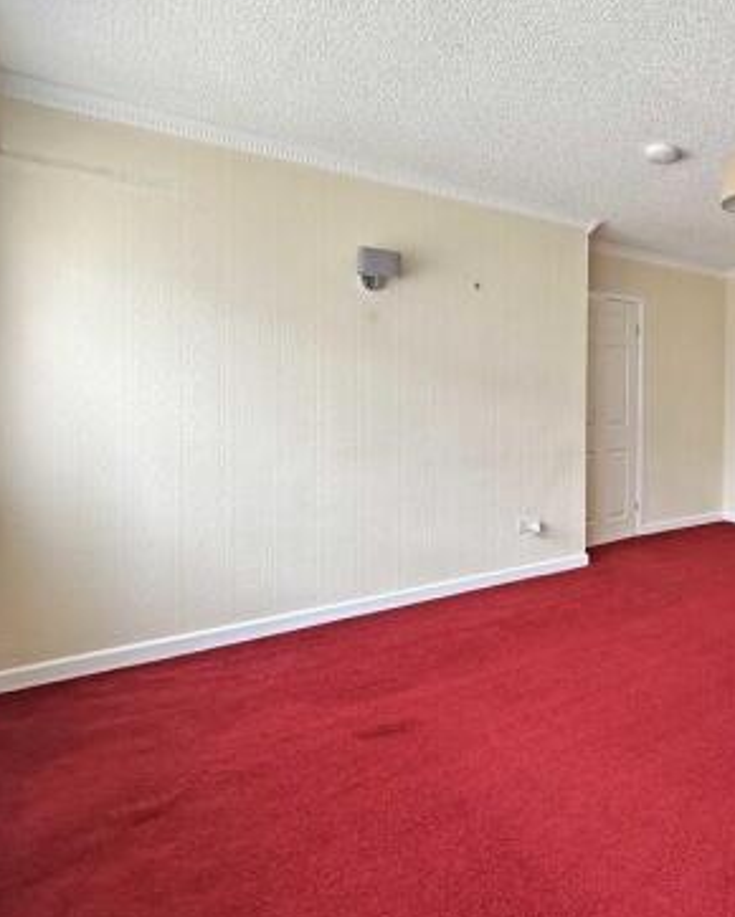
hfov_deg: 52.3
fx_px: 598
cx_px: 711
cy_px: 472
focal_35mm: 22
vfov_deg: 75.0
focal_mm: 2.22
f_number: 2.2
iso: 80
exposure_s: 1/99
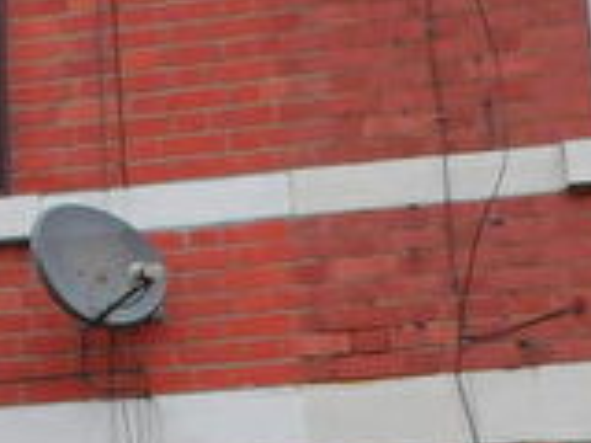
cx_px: -137
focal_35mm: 105
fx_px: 1793
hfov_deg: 17.7
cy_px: 515
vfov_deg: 13.7
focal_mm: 4.3
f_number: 4.1
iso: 100
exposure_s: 1/147
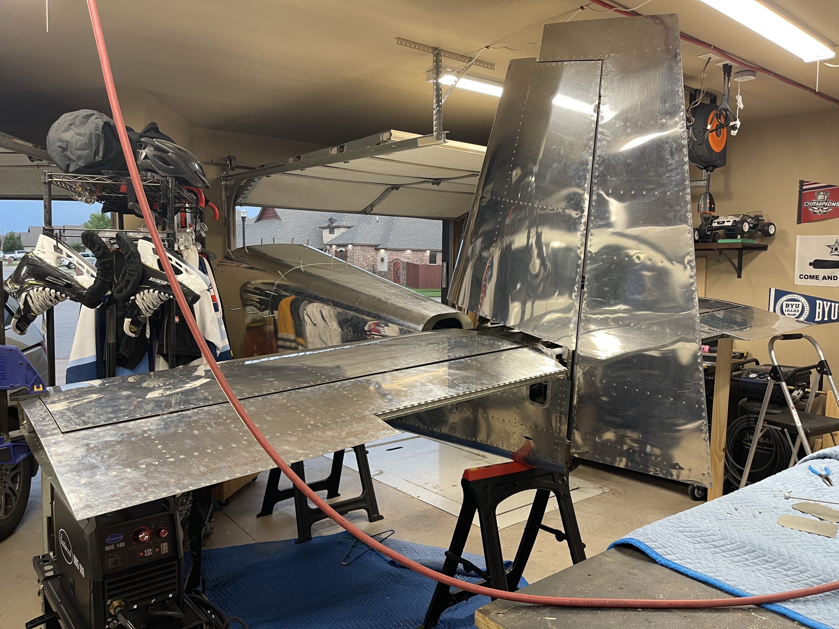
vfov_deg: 53.1
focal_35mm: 26
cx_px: 420
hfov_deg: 67.3
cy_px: 314
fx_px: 630
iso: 125
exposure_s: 1/60
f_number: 1.6
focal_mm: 5.1
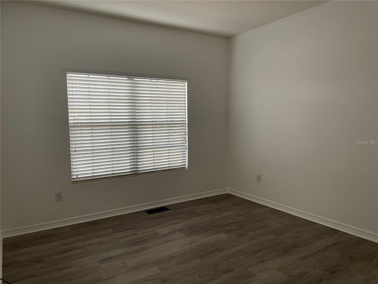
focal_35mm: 26
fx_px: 284
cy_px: 142
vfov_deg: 53.1
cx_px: 189
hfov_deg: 67.3
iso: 250
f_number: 1.6
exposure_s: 1/60
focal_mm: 4.2
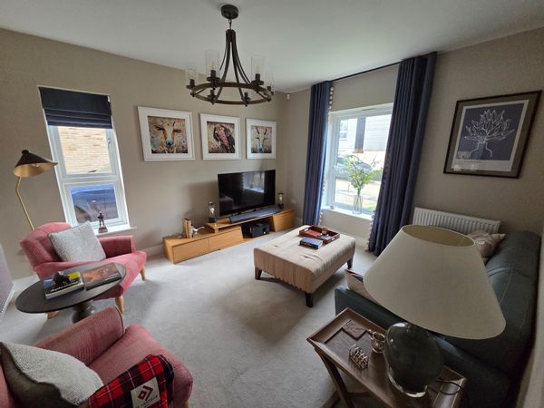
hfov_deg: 106.2
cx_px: 272
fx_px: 204
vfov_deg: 89.9
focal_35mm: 13
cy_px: 204
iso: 500
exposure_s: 1/200
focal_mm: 2.2
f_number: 2.2
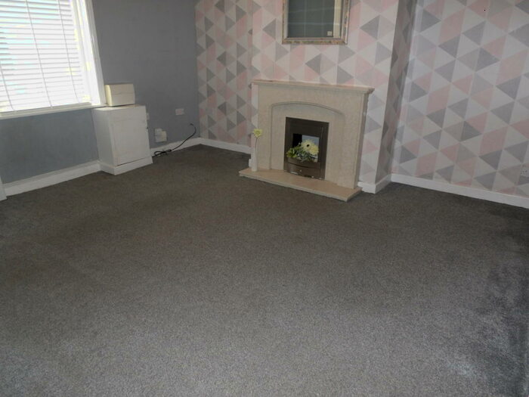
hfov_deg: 71.6
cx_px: 264
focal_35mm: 24
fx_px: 367
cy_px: 198
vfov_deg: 56.8
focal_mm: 4.3
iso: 200
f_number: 4.1
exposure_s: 1/15
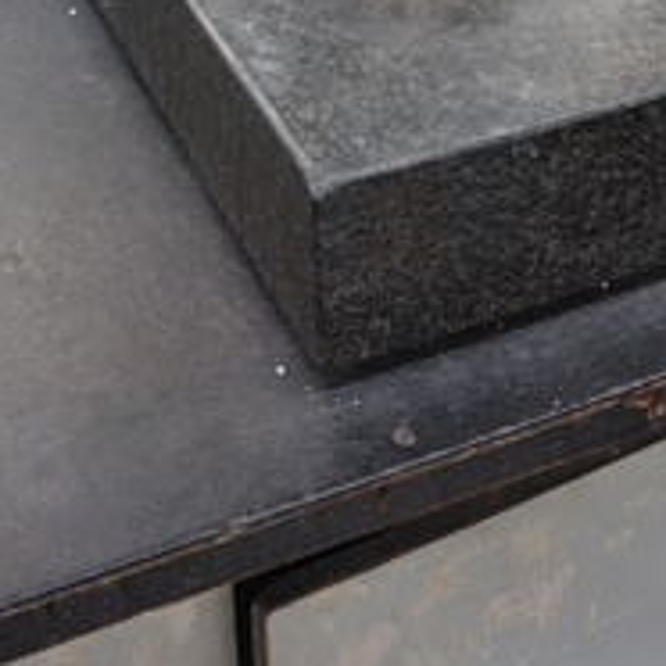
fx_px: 1720
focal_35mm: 79
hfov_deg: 21.8
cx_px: 476
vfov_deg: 20.2
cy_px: -186
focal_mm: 16
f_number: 4
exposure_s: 1/160
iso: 800
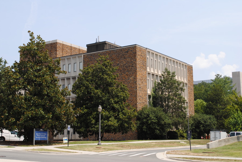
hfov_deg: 36.8
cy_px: 81
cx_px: 121
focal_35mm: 54
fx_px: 363
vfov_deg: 25.1
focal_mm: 36
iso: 100
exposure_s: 1/200
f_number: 7.1
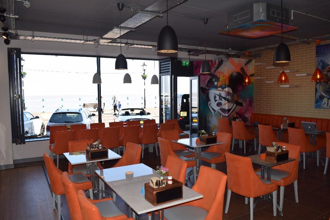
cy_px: 110
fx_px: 248
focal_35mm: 27
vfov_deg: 47.9
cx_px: 165
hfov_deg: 67.4
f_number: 5.6
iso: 110
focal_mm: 18
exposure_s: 1/125
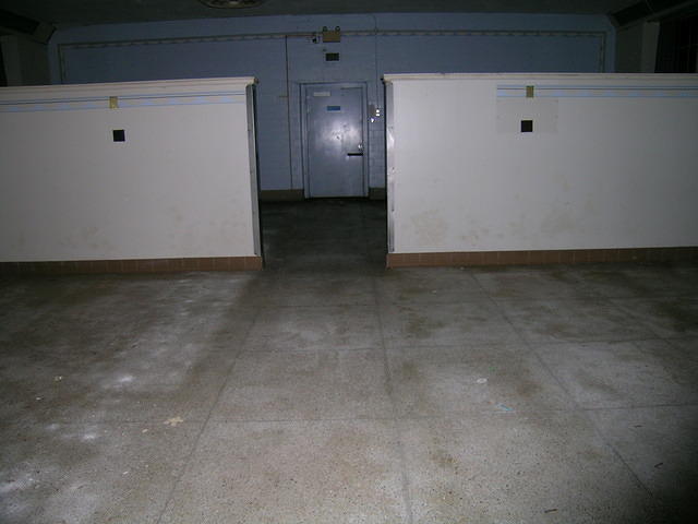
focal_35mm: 28
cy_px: 262
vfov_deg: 49.7
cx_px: 349
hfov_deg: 63.4
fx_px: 565
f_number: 2.8
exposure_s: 1/60.1
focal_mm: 5.8
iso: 98
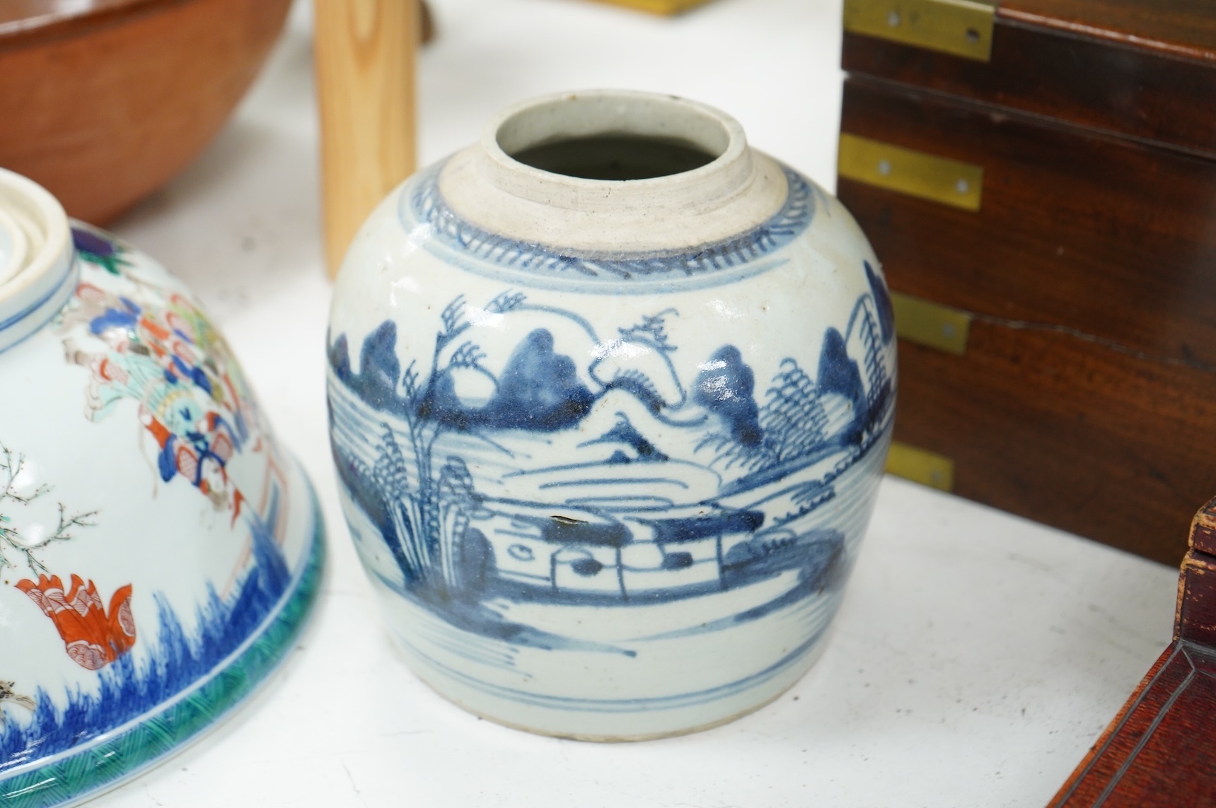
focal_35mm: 63
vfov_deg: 21.5
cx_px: 608
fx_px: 2126
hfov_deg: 31.9
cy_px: 404
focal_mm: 63
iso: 2500
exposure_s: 1/100
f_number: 5.6
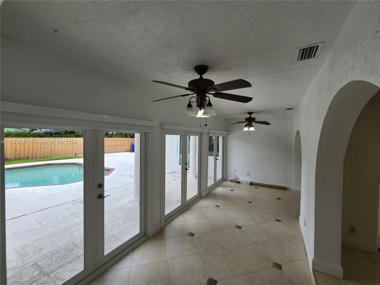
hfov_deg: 106.2
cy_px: 142
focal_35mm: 13
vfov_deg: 89.9
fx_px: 143
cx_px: 190
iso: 50
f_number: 2.2
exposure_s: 1/284
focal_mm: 2.2
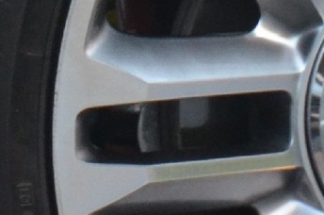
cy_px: -386
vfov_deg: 0.6
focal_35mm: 2180
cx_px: 46
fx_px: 19583
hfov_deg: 0.9
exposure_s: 1/125
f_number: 5.6
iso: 1600
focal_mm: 200
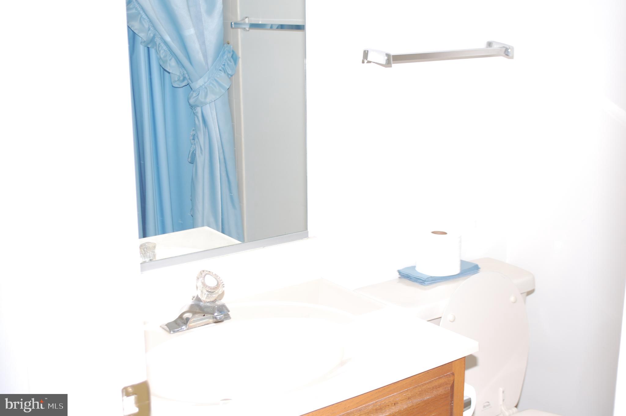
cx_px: 313
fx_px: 834
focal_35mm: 48
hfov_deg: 41.2
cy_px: 208
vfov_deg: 28.0
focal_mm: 32
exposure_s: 1/60
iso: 200
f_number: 5
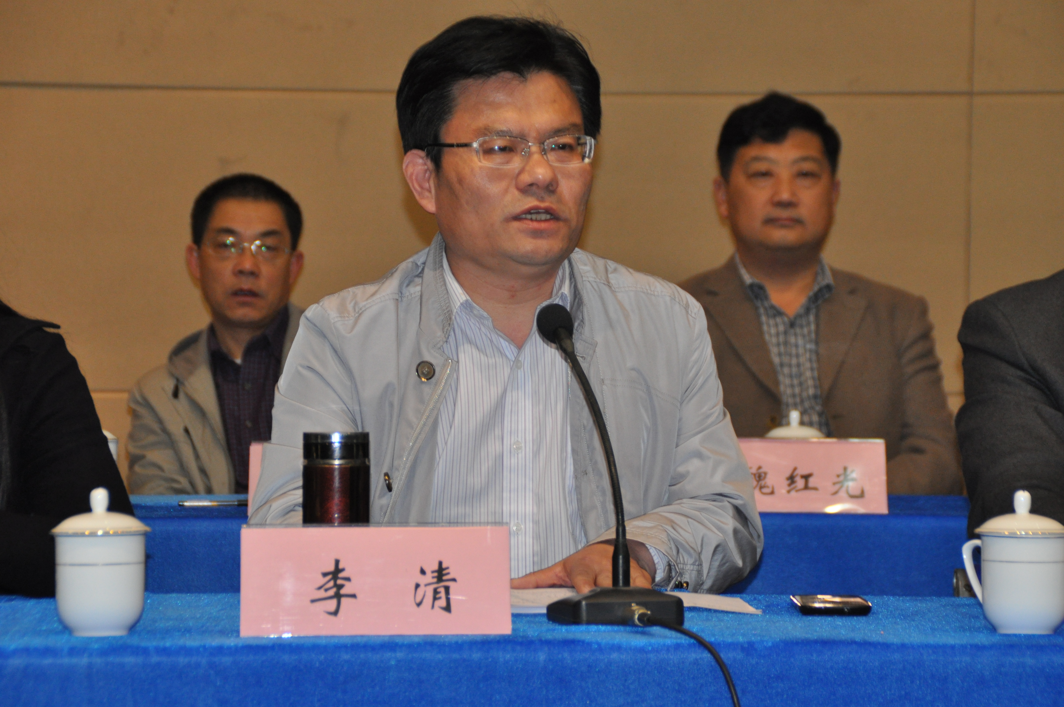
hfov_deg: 14.4
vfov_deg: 9.6
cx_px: 532
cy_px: 354
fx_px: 4207
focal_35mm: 142
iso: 800
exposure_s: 1/60
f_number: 5.6
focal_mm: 95
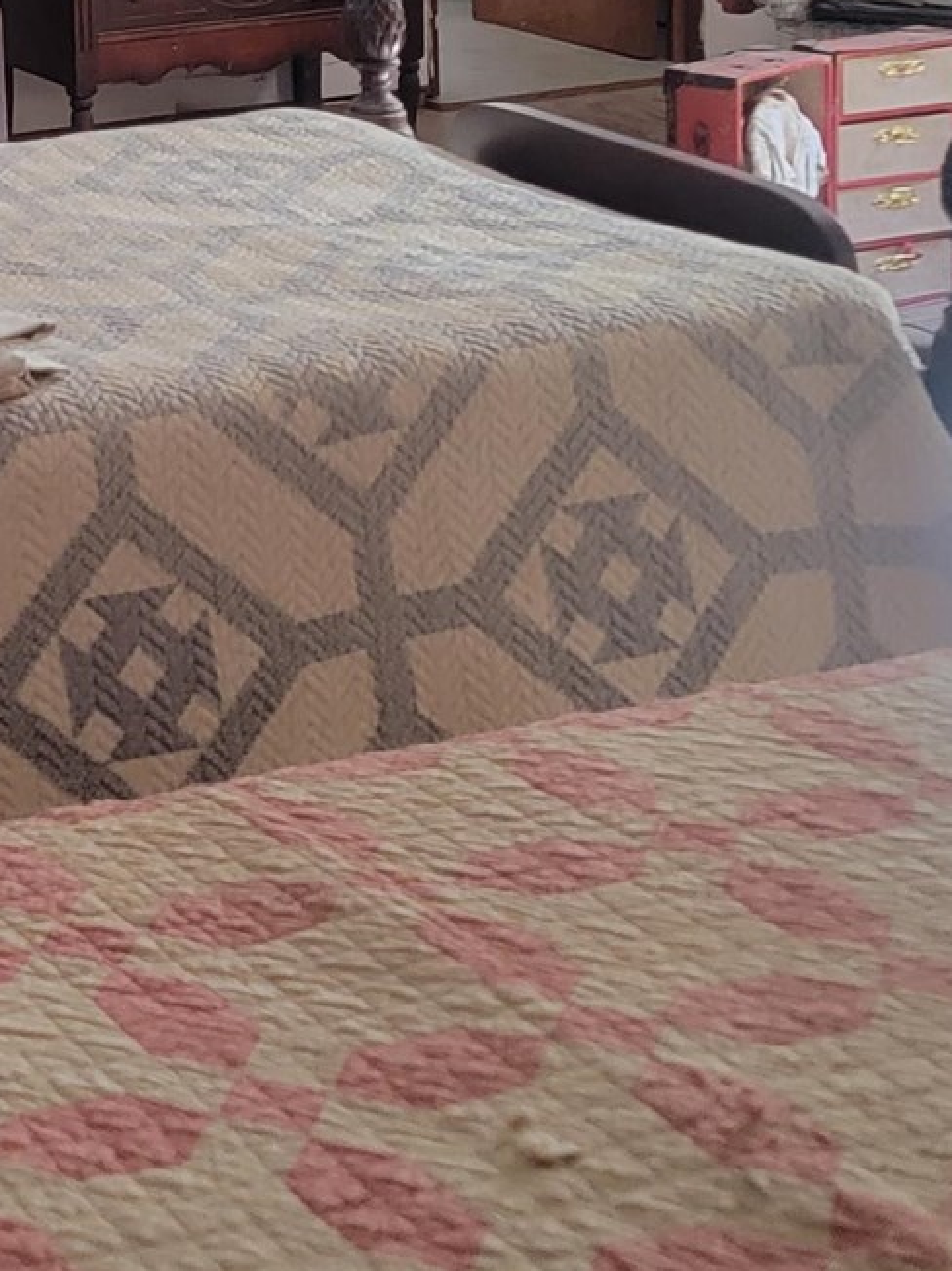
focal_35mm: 85
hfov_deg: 15.9
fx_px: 3118
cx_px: -468
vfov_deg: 22.2
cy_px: 8
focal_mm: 6.7
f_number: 1.8
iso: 400
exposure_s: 1/40
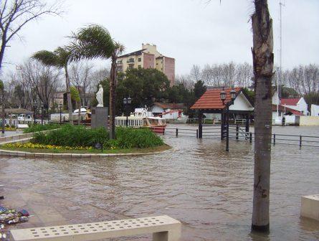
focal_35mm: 39
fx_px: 360
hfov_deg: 47.8
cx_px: 160
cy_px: 120
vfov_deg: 37.0
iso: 100
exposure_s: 1/118
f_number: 3.84
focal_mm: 5.26
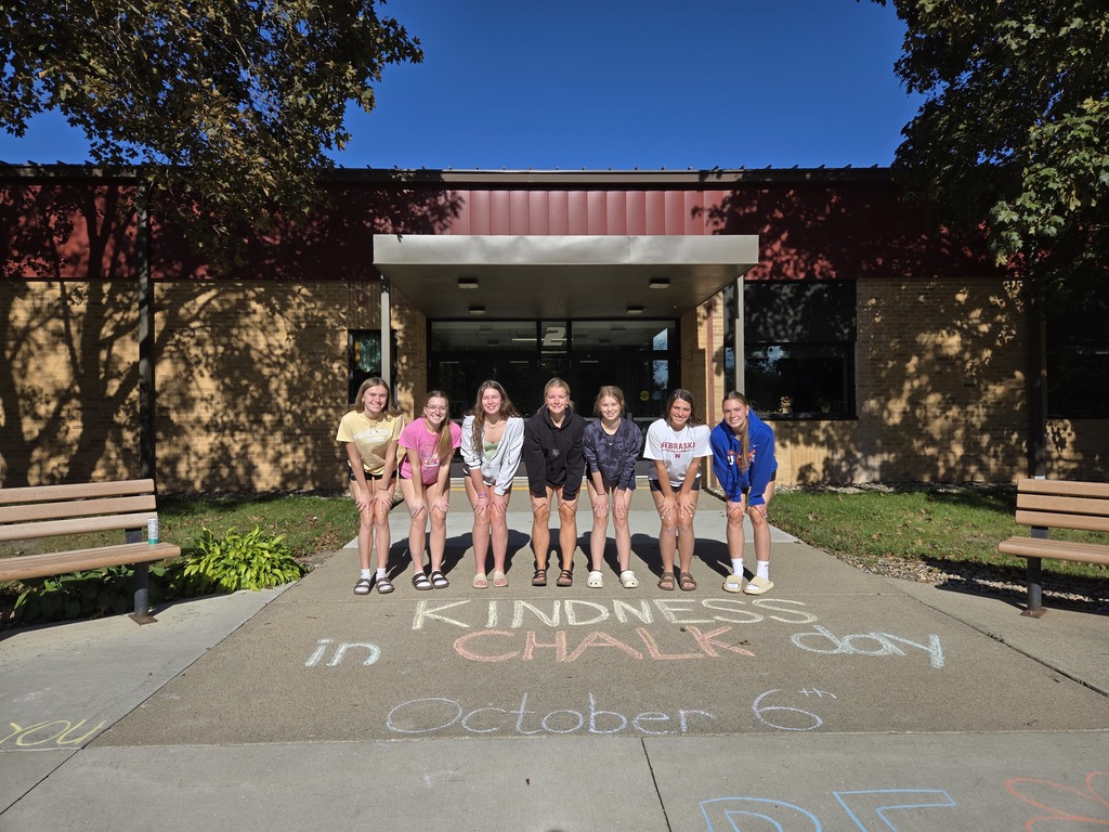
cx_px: 554
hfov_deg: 73.9
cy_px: 416
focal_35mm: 23
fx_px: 737
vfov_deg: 58.9
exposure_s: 1/3168
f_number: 1.8
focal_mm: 5.4
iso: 25
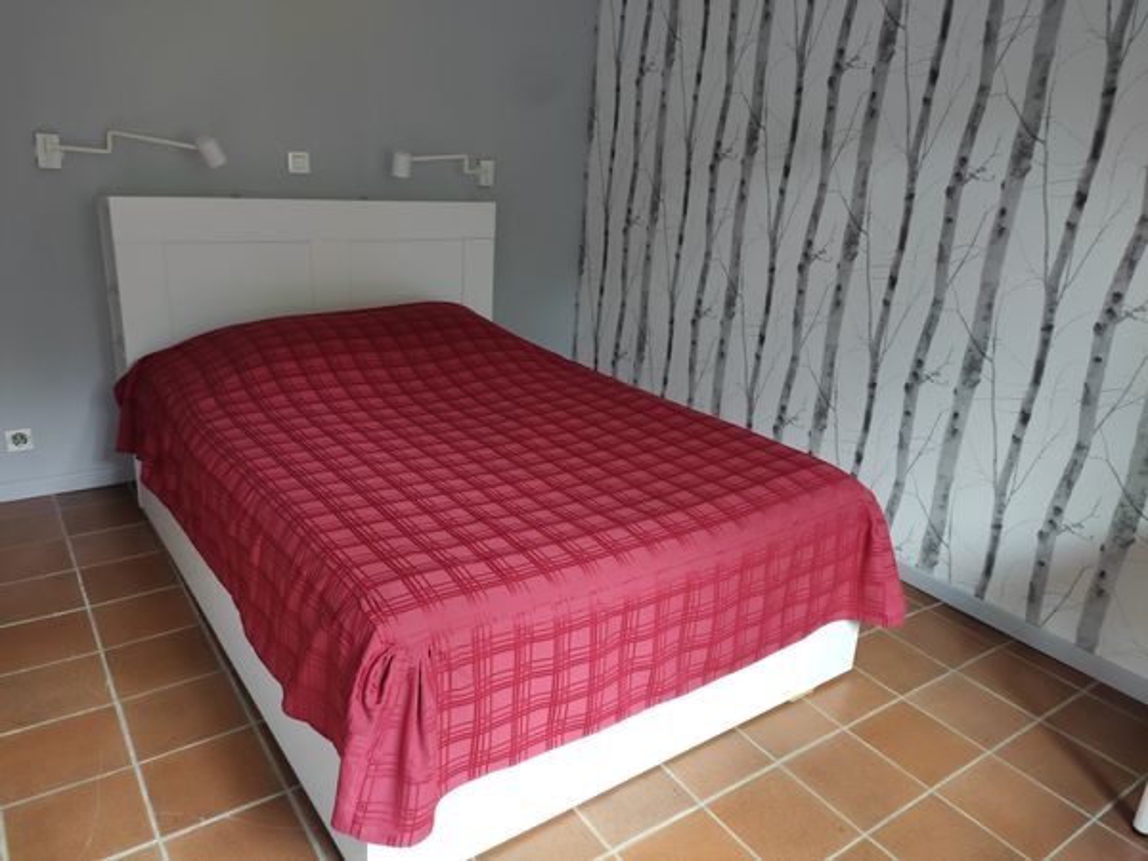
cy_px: 430
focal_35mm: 26
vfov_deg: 53.1
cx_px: 574
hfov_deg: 67.3
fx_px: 862
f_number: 1.79
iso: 224
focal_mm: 4.74
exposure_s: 1/33
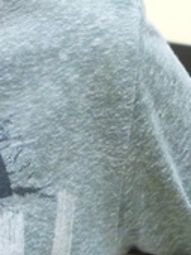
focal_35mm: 536
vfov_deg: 3.7
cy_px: -111
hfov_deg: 2.8
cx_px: -149
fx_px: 3953
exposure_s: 1/10
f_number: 5.3
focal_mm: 25.5
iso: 400
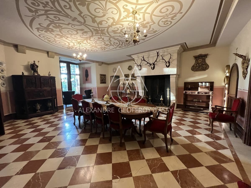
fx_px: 94
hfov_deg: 106.2
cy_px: 94
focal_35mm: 13
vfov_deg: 89.9
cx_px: 126
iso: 640
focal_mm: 1.57
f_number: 1.8
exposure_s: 1/50
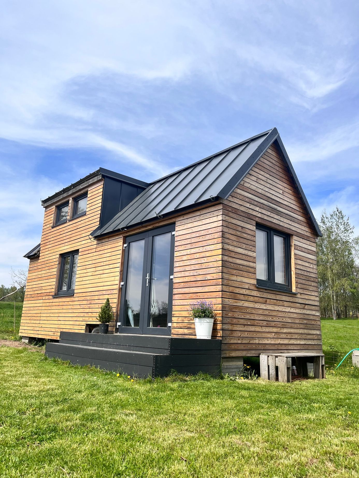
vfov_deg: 67.3
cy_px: 239
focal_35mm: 26
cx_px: 180
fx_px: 360
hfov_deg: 53.1
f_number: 1.6
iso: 50
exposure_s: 1/4016
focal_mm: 5.1
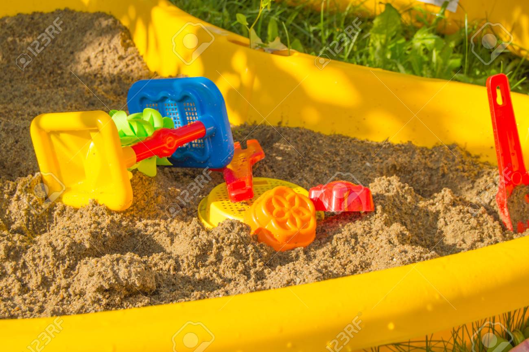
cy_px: 176
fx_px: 1057
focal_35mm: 72
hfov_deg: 28.1
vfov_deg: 18.9
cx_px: 264
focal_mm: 48
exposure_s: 1/125
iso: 100
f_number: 8
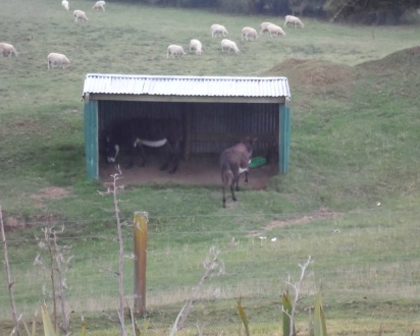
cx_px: 245
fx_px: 1841
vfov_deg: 10.4
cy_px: 169
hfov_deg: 13.0
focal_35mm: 148
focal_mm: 22.5
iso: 800
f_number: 6.3
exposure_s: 1/30
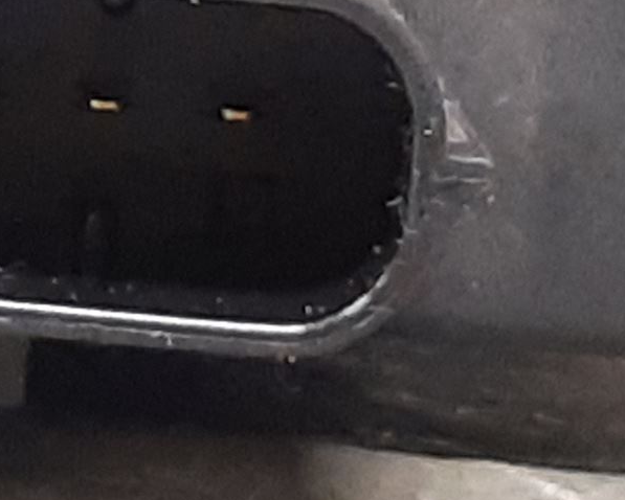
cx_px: -241
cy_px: 229
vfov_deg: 17.7
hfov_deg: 19.8
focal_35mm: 87
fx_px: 1610
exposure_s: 1/25
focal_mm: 3.93
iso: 250
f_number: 1.7
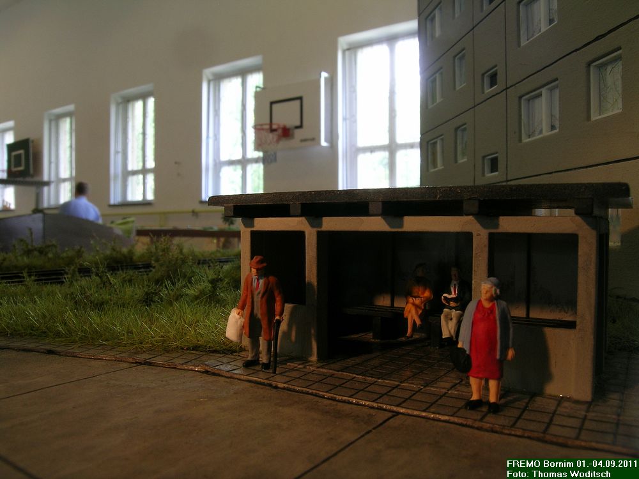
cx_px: 320
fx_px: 1071
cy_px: 240
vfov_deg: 25.2
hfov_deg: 33.2
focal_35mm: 58
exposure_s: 1/1.9
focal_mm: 5.8
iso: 50
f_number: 7.9
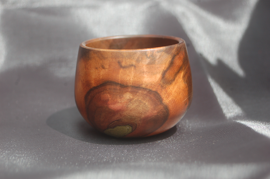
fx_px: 898
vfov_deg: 11.4
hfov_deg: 17.1
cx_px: 135
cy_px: 90
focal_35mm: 120
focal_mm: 80
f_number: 8
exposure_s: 1/250
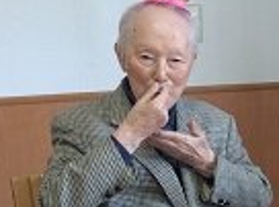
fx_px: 795
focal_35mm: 99
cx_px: 390
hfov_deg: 18.2
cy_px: 200
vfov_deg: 14.6
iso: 32
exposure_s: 1/24
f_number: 2.4
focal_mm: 3.3
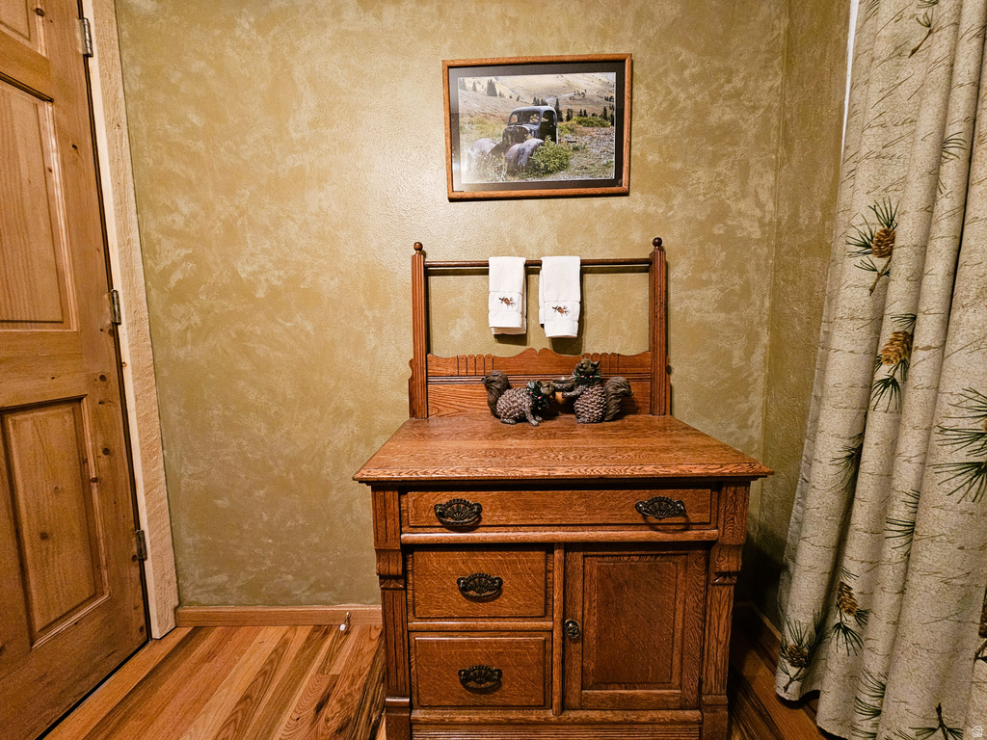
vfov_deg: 89.9
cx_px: 494
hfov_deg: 106.2
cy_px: 370
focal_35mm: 13
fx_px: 371
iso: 640
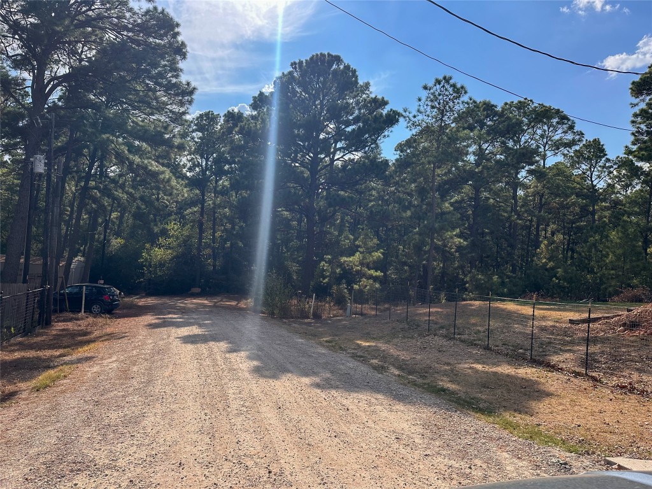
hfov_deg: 71.6
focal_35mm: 24
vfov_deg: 56.8
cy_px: 244
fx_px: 452
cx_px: 326
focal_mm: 6.86
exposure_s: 1/5000
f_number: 1.8
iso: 80
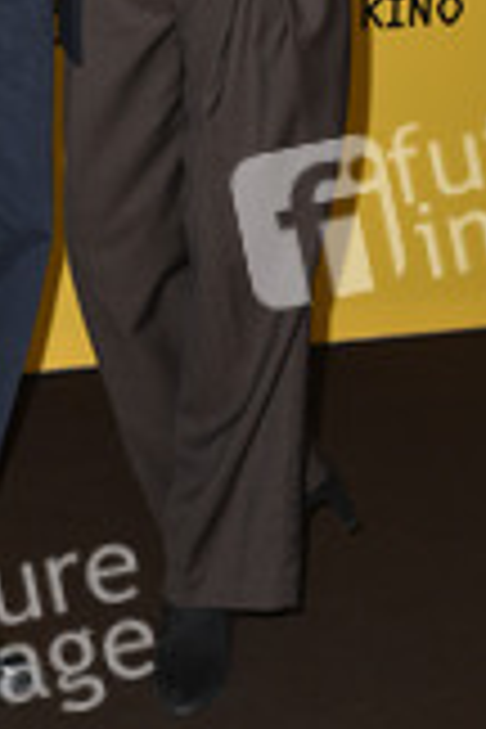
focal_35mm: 136
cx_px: 54
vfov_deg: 14.8
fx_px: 2754
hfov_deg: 10.0
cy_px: -22
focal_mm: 55
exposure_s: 1/250
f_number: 5.6
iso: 800
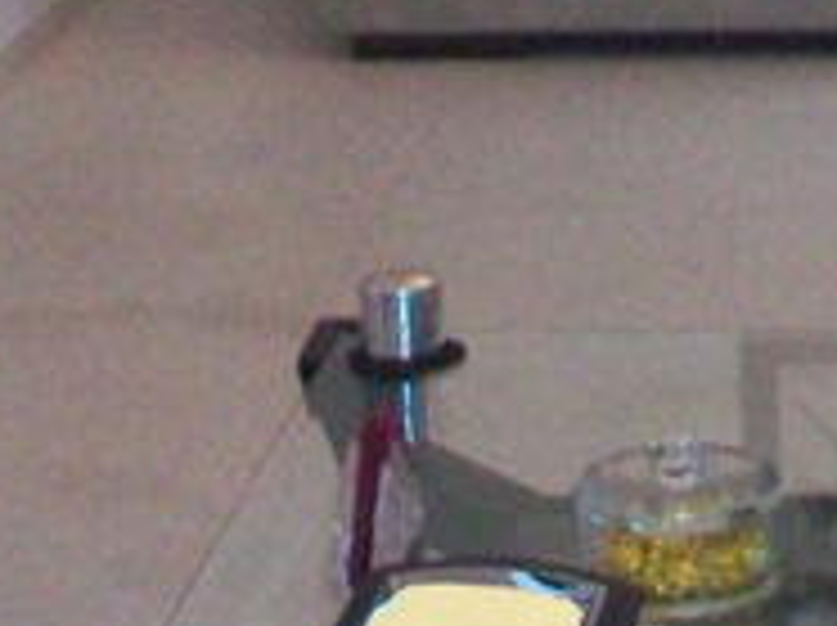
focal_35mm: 138
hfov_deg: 14.1
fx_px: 3332
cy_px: -333
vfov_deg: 10.3
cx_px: 806
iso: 400
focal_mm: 5.7
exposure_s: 1/125
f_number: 2.8
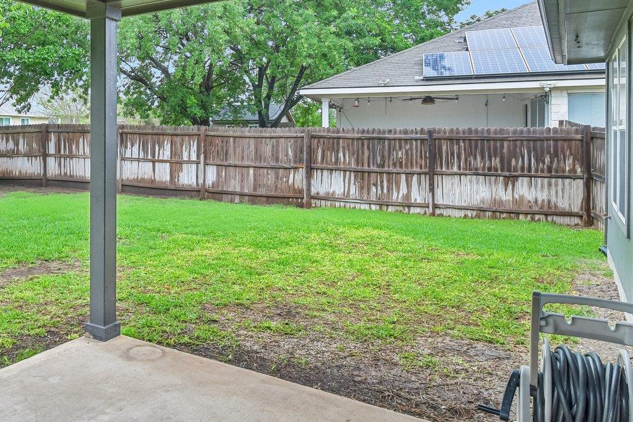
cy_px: 117
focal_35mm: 30
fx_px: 528
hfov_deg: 57.1
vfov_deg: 42.6
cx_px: 122
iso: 400
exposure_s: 1/6
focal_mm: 10
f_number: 8
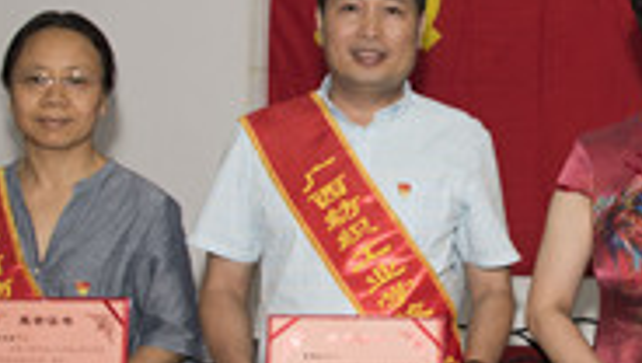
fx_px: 1278
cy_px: 92
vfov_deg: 16.1
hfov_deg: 27.0
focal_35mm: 75
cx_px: 604
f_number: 6.3
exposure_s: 1/60
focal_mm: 24
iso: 640
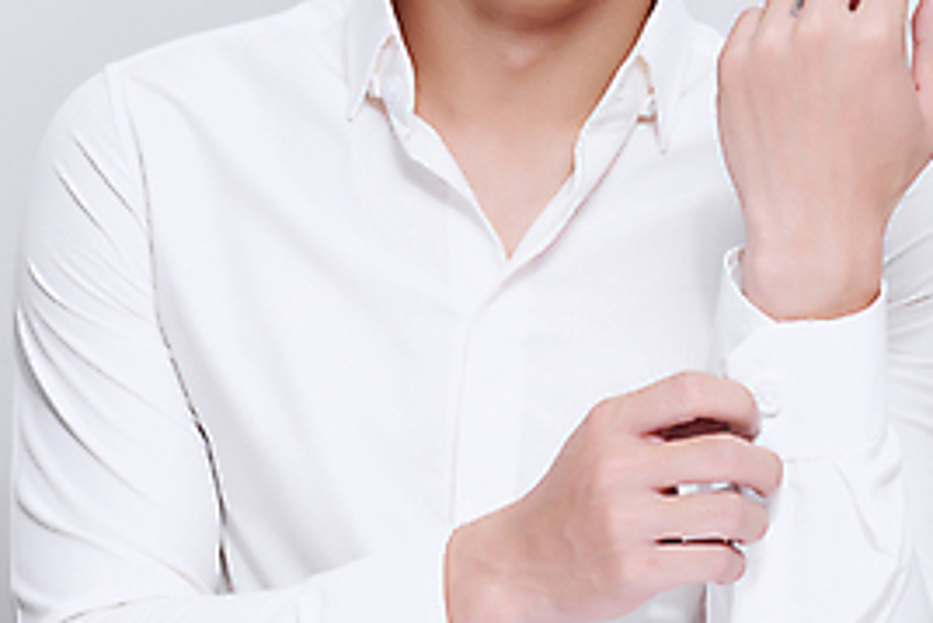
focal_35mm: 190
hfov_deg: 10.8
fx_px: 4927
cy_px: -7
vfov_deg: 7.2
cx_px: 554
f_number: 5.6
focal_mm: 85
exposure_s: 1/160
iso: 100
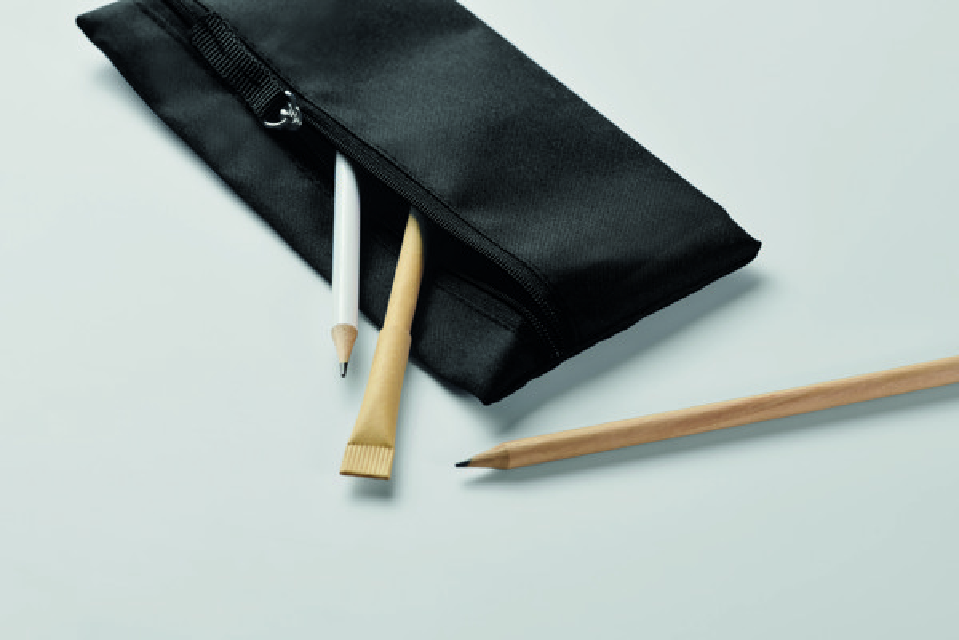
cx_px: 480
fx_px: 2797
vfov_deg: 13.0
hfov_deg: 19.5
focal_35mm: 105
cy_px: 320
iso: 100
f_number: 14
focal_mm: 105
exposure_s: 1/100
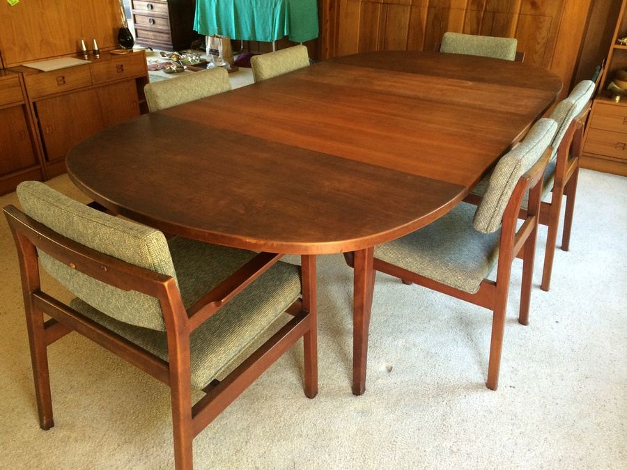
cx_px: 314
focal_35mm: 30
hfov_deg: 60.0
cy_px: 235
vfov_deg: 46.8
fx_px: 543
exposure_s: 1/30
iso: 125
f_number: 2.2
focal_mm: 4.12
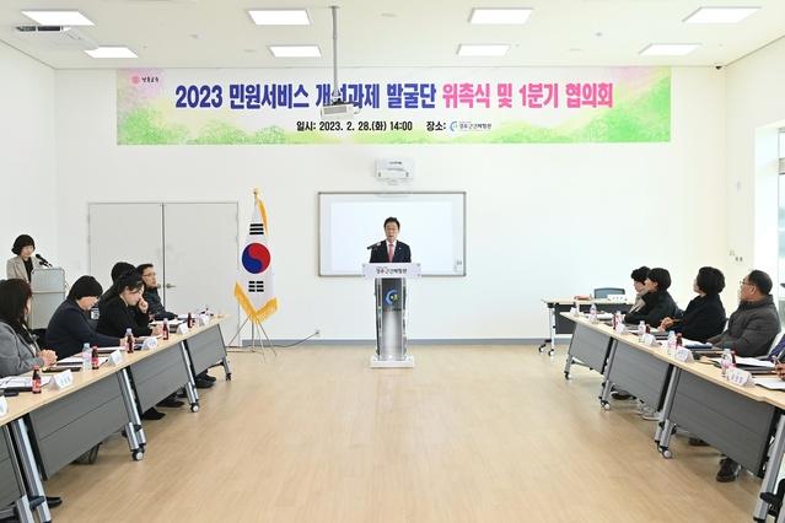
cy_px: 262
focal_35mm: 40
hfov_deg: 48.5
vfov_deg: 33.4
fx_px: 872
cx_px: 392
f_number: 8
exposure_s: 1/250
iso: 1600
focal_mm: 40
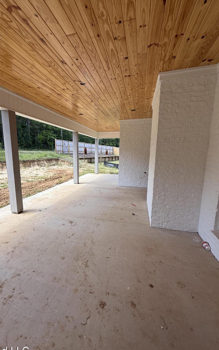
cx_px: 93
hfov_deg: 70.8
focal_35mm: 16
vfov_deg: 97.8
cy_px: 180
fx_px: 153
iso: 50
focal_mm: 2.22
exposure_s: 1/514
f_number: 2.2
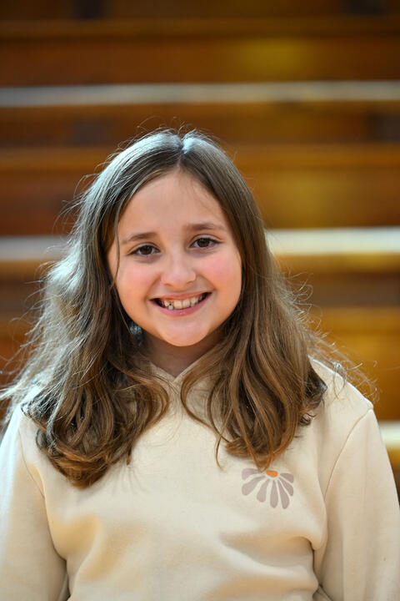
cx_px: 200
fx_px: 2416
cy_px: 300
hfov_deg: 9.5
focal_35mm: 145
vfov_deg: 14.2
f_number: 2.8
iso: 1250
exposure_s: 1/640
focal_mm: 145
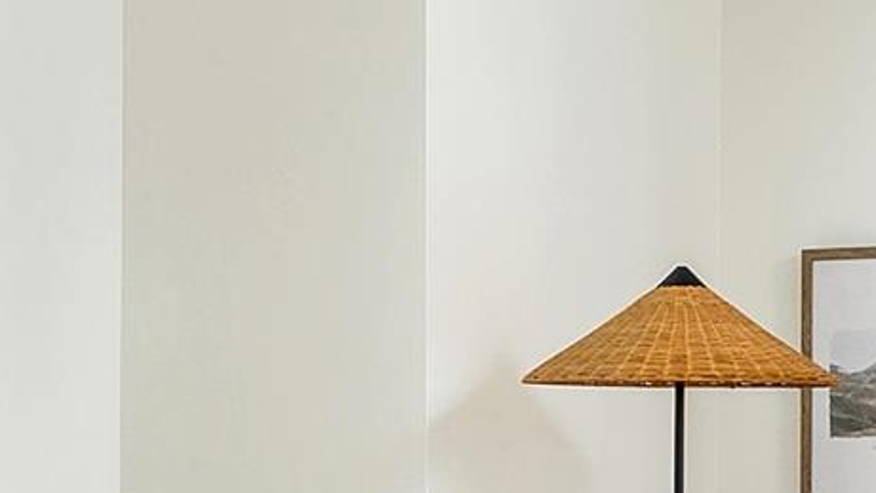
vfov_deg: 8.7
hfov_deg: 15.7
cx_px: 348
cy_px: 733
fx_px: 3171
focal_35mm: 136
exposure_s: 1/160
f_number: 8
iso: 500
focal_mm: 19.5
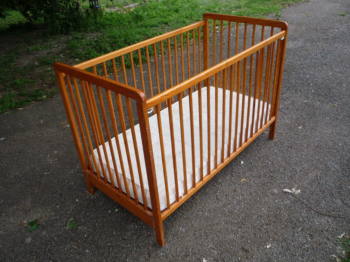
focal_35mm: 30
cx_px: 175
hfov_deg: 60.0
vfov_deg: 46.8
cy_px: 131
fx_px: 303
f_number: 3.3
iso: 100
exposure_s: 1/80
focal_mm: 5.2
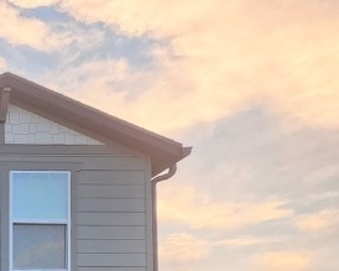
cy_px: 403
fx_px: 842
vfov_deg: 16.7
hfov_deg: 18.3
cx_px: -255
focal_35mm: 84
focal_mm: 6.4
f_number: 1.8
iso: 80
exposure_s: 1/180
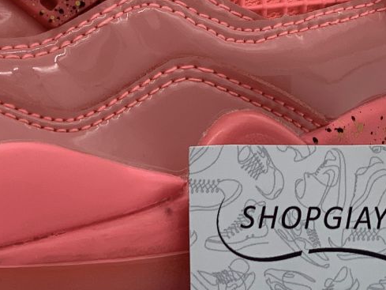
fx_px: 1896
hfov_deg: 11.5
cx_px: -28
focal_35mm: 170
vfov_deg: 8.6
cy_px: -64
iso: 16
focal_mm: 6
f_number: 2.4
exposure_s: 1/135
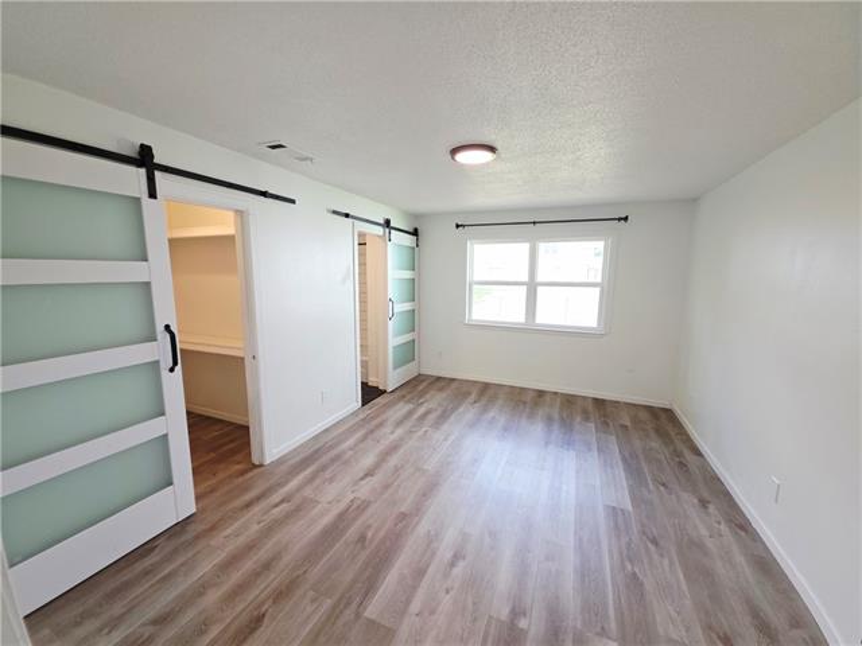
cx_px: 431
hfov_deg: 106.2
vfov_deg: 89.9
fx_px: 324
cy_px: 323
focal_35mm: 13
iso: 100
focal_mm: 2.2
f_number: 1.9
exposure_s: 1/120
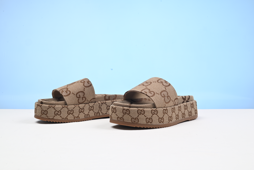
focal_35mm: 40
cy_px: 85
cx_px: 127
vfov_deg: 33.4
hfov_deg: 48.4
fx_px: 282
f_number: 16
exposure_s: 1/2
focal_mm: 40
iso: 100
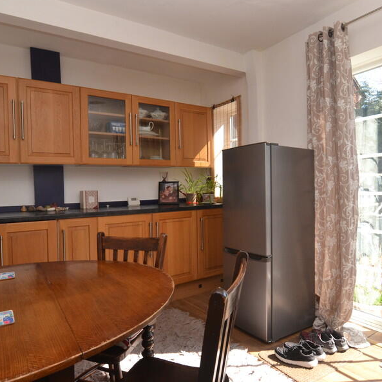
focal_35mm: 22
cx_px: 199
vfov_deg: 69.6
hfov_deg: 69.6
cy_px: 190
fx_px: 275
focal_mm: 10
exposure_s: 1/125
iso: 400
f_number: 7.1
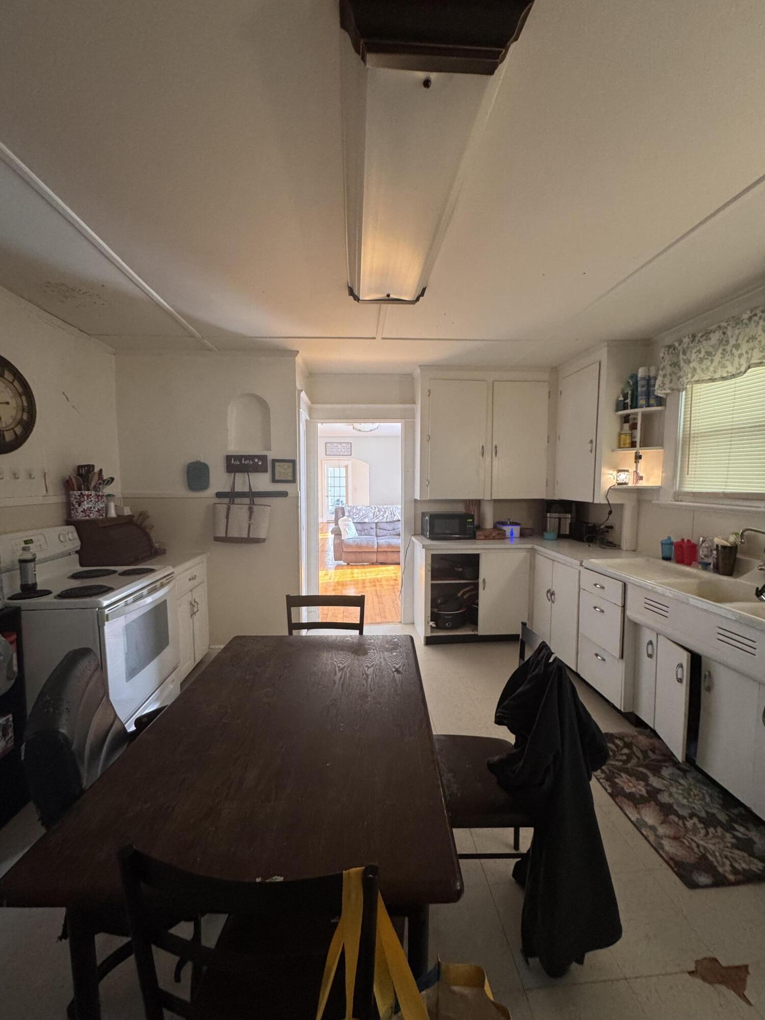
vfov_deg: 102.1
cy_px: 510
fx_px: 413
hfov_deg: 85.7
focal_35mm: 14
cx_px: 382
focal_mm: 2.22
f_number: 2.2
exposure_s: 1/60
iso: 400
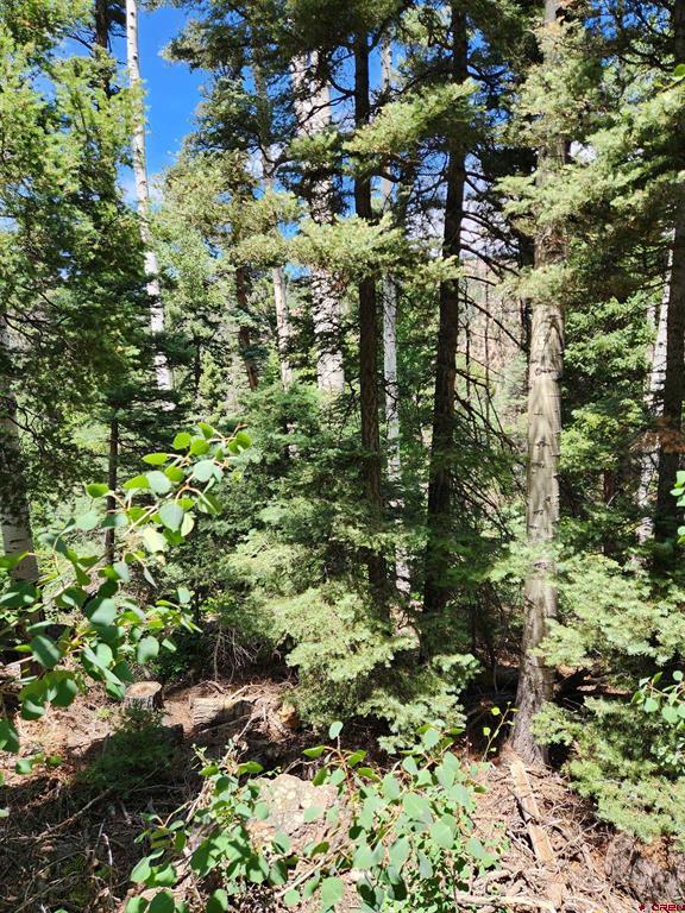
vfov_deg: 73.9
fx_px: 607
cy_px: 456
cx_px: 342
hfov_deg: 58.9
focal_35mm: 23
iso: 20
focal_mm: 5.4
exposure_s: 1/410
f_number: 1.8
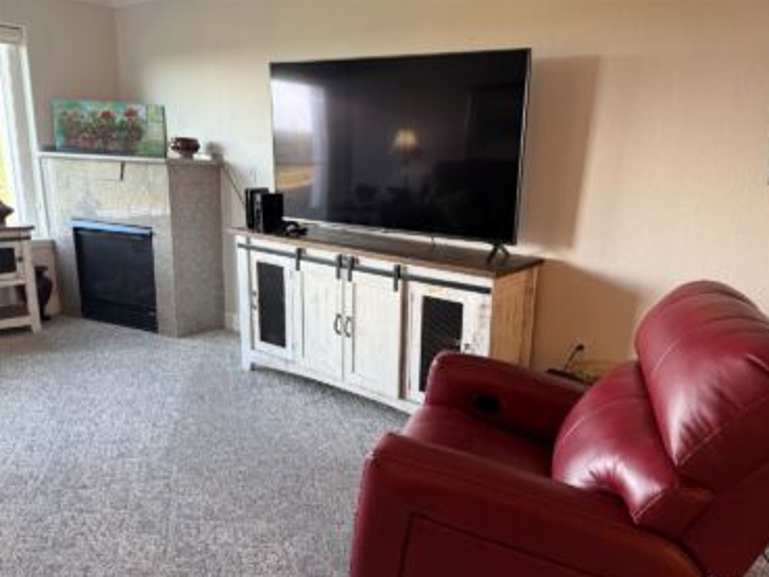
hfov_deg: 67.2
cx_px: 415
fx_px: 578
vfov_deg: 53.1
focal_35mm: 26
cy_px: 300
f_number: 1.78
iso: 125
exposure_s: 1/60
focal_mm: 6.76
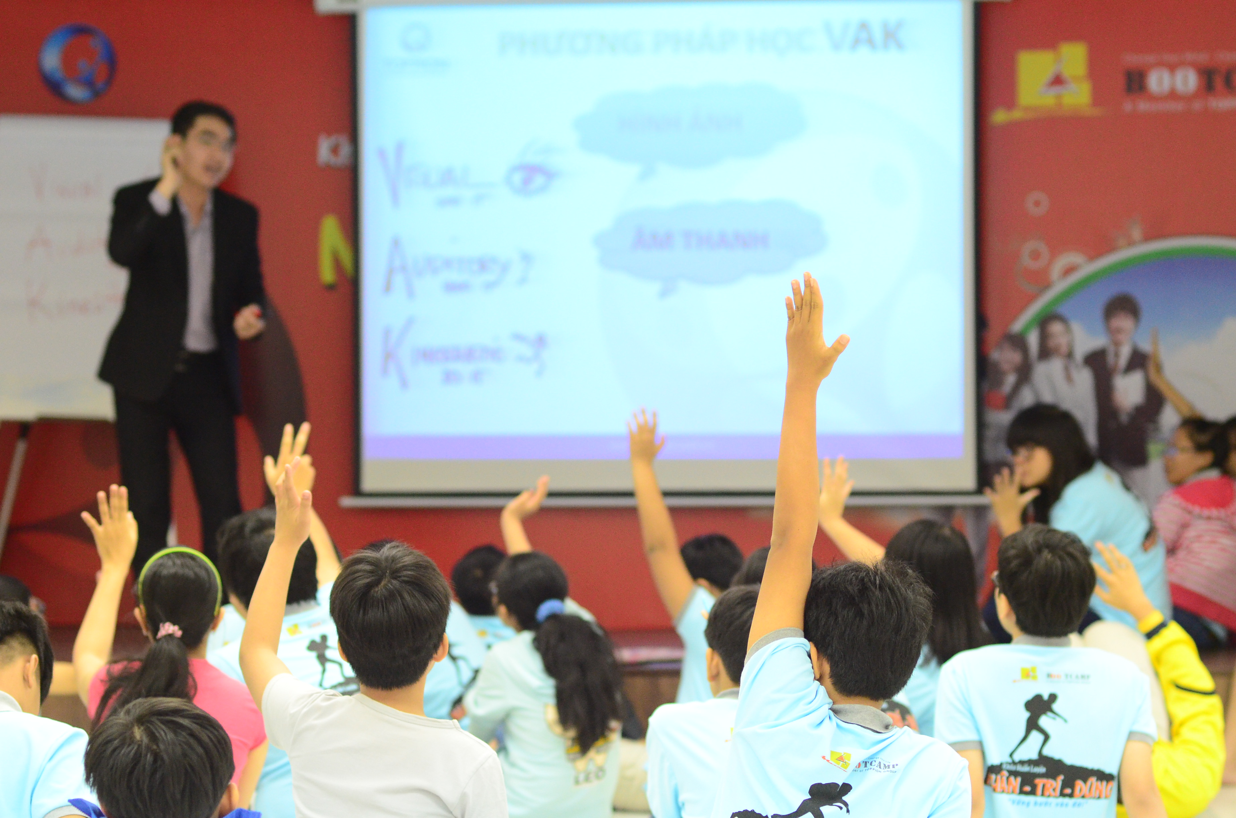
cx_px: 618
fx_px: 4368
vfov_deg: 10.7
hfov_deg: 16.1
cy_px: 409
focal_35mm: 128
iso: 2000
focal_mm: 85
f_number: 3.2
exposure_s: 1/250
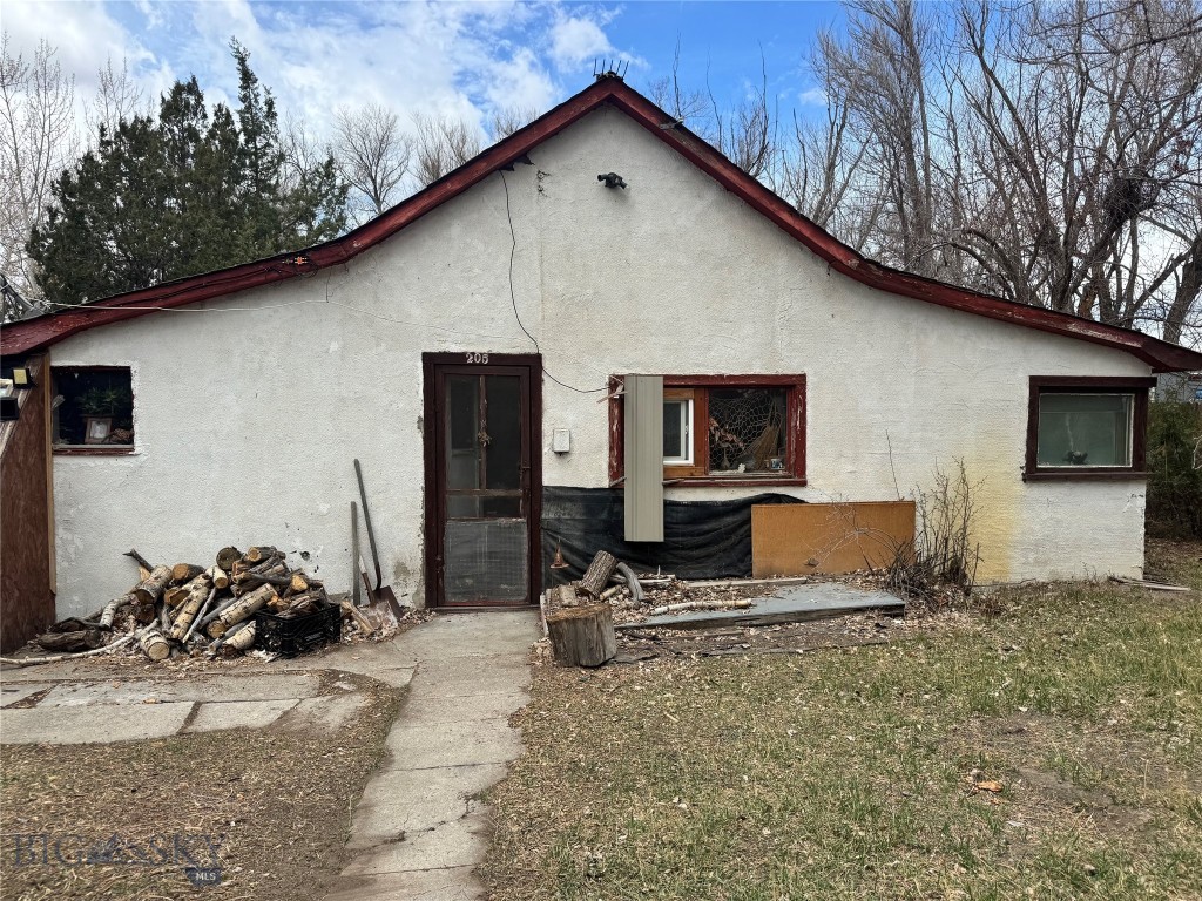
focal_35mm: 24
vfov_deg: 56.8
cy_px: 450
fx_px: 833
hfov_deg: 71.6
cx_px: 601
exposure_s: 1/2041
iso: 80
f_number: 1.78
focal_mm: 6.76
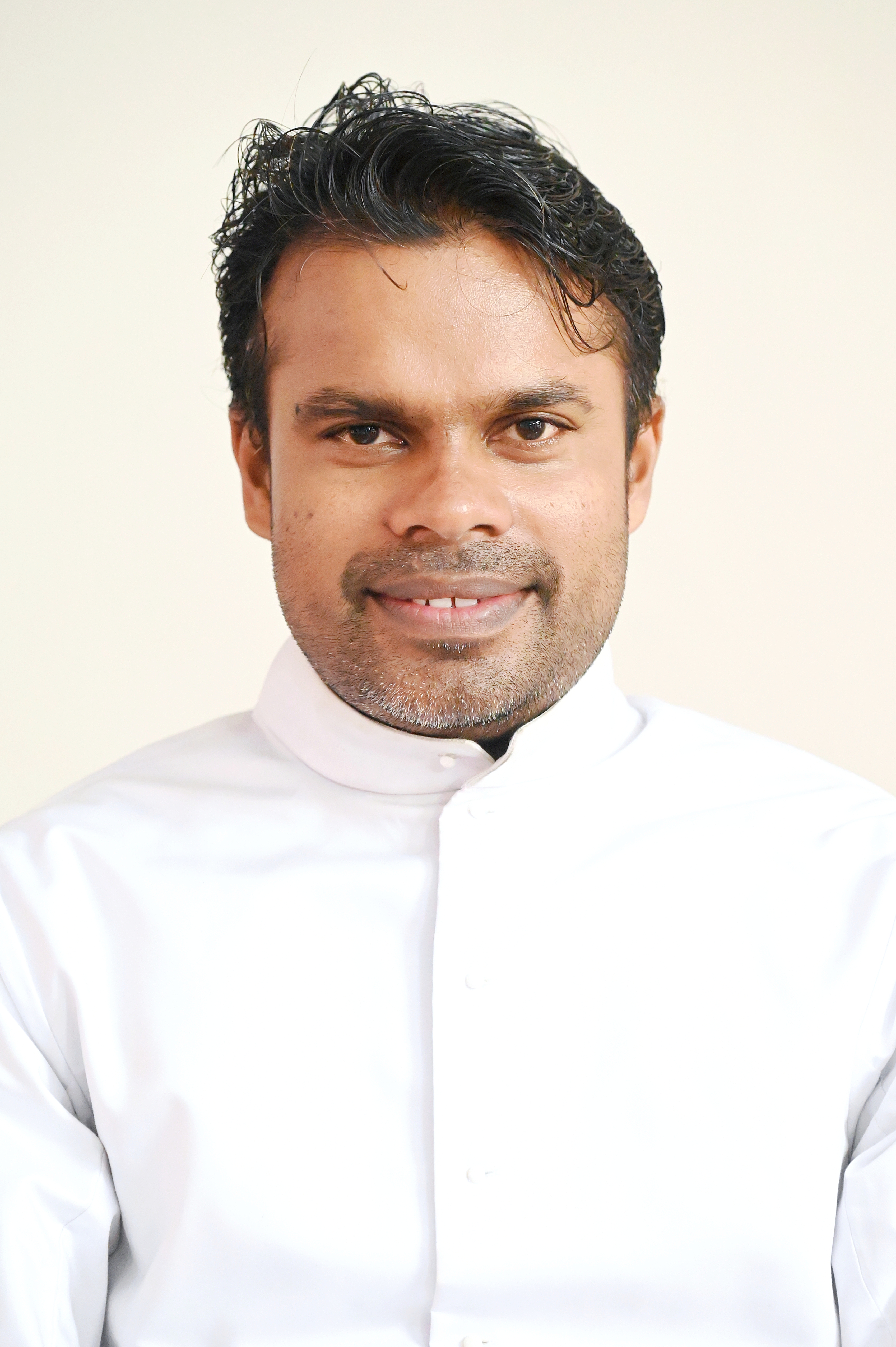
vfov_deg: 17.1
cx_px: 448
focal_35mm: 120
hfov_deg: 11.4
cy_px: 674
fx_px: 4485
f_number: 4.5
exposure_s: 1/100
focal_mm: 120
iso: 16000
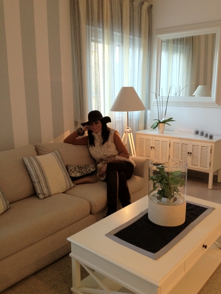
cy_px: 147
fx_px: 298
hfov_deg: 40.7
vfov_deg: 52.6
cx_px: 110
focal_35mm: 35
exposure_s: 1/20
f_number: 2.4
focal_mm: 4.28
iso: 320
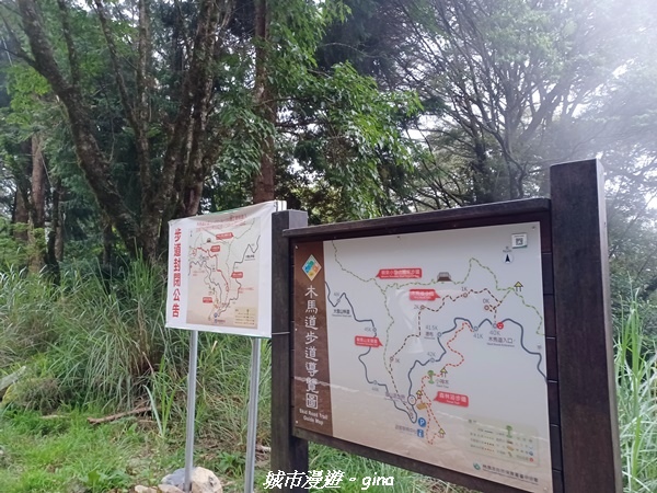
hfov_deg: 69.4
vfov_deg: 54.9
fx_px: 474
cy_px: 246
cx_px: 328
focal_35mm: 25
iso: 640
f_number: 1.8
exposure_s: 1/24
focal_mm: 4.6
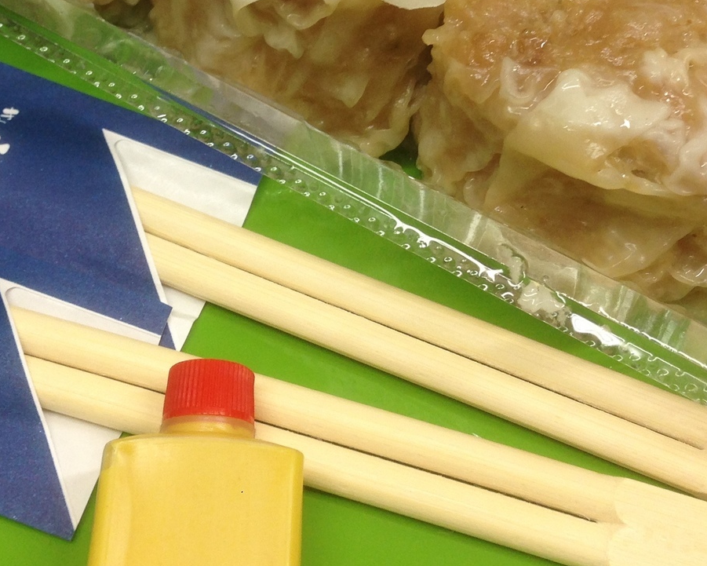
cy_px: 29
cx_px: 351
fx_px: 1465
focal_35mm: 70
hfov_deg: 27.1
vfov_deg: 21.3
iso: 64
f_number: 2.4
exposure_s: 1/60
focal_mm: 4.12
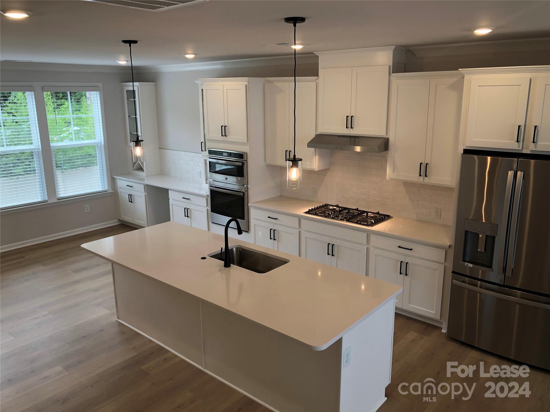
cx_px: 275
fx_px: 445
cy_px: 206
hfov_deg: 63.4
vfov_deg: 49.7
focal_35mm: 28
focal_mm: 3.99
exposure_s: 1/120
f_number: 1.8
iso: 40
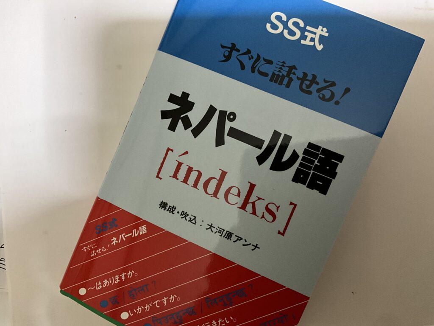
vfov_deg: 48.2
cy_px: 163
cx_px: 217
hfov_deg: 61.7
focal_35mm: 29
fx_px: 364
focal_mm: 3
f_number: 1.8
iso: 320
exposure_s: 1/30
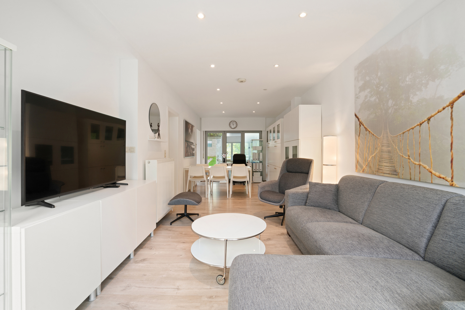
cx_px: 232
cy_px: 155
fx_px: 207
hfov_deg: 96.7
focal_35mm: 16
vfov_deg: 73.8
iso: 250
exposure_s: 1/2
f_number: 11
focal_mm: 16
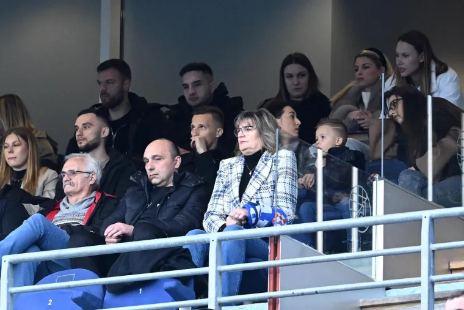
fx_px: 5156
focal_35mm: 400
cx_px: 232
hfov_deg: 5.2
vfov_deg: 3.4
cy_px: 155
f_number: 4
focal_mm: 400
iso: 4000
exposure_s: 1/320
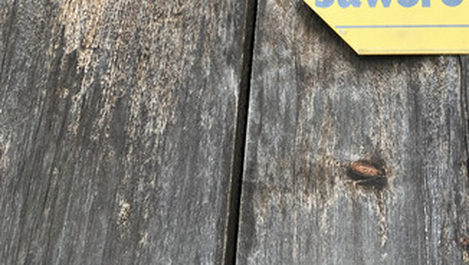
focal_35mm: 50
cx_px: 400
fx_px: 622
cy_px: -27
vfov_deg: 22.6
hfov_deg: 39.1
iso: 40
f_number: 1.8
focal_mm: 4.25
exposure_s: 1/122
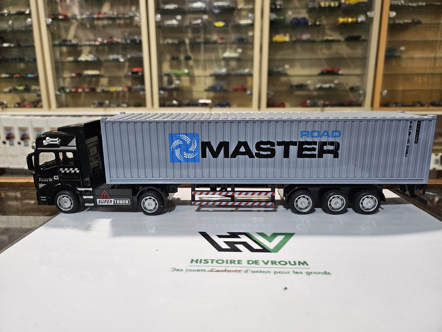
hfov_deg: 71.6
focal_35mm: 24
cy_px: 166
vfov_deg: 56.8
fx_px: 306
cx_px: 221
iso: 200
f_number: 1.8
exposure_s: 1/100
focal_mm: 5
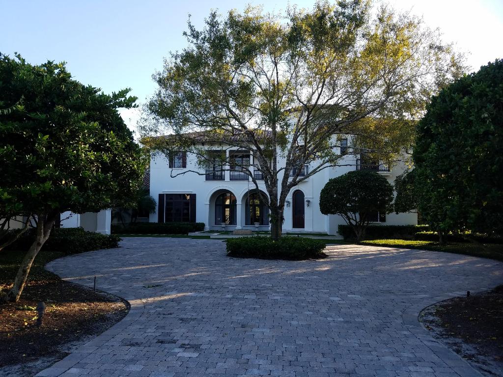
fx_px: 378
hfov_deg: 67.3
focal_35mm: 26
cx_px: 252
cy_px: 188
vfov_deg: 53.1
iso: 50
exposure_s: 1/580
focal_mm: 4.2
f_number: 1.7
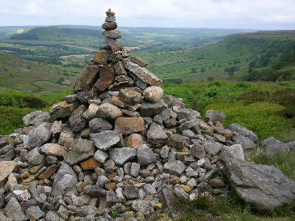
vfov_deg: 30.0
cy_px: 78
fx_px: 409
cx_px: 105
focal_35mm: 48
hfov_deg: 39.3
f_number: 8.5
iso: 50
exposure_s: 1/48.8
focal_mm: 5.8
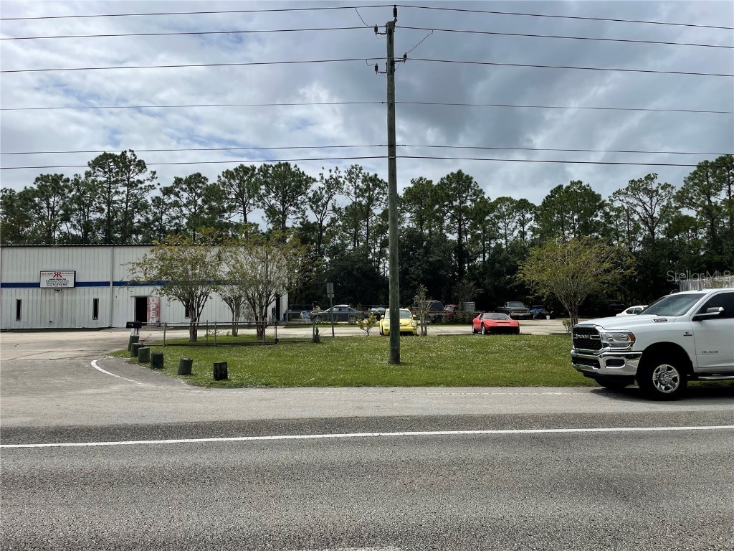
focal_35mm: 26
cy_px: 276
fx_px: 551
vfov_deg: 53.1
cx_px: 367
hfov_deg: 67.3
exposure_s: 1/8403
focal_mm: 4.2
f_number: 1.6
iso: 32
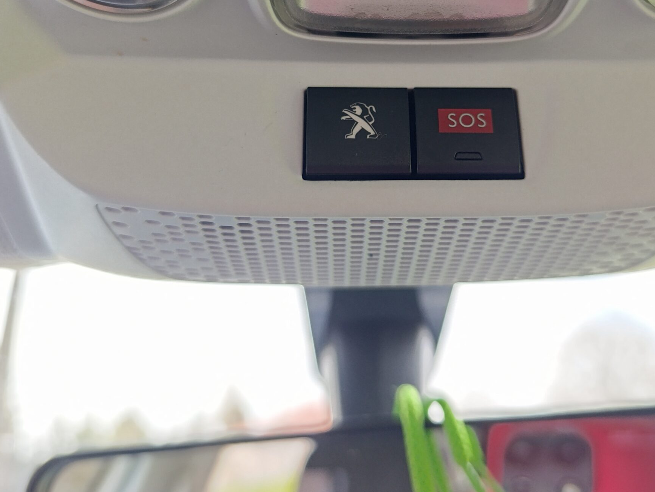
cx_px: 378
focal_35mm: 34
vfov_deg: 41.1
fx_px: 643
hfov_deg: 53.7
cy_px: 152
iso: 320
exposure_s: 1/100
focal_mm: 6.14
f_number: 1.6
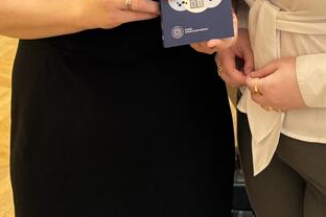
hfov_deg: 31.0
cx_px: 231
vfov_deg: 19.3
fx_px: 580
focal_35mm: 64
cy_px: -81
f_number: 1.78
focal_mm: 6.76
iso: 500
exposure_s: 1/50
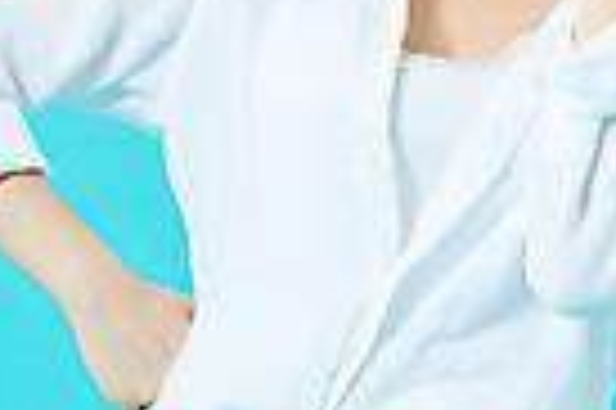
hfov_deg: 3.9
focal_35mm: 526
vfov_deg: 2.6
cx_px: 362
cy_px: 77
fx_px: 8990
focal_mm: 180
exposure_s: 1/125
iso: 100
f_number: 16
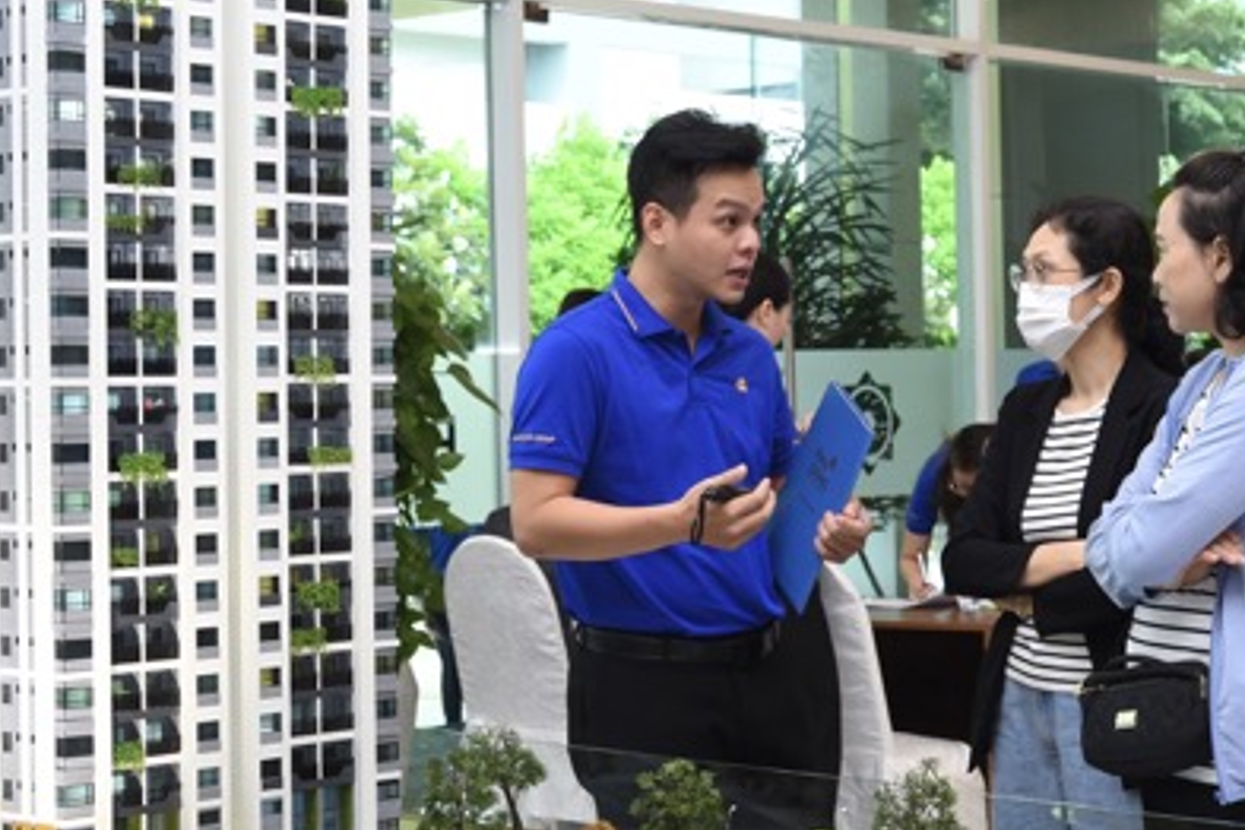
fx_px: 2594
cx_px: 596
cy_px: 398
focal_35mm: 75
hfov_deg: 27.0
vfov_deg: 18.2
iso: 2000
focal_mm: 46
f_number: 7.1
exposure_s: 1/125
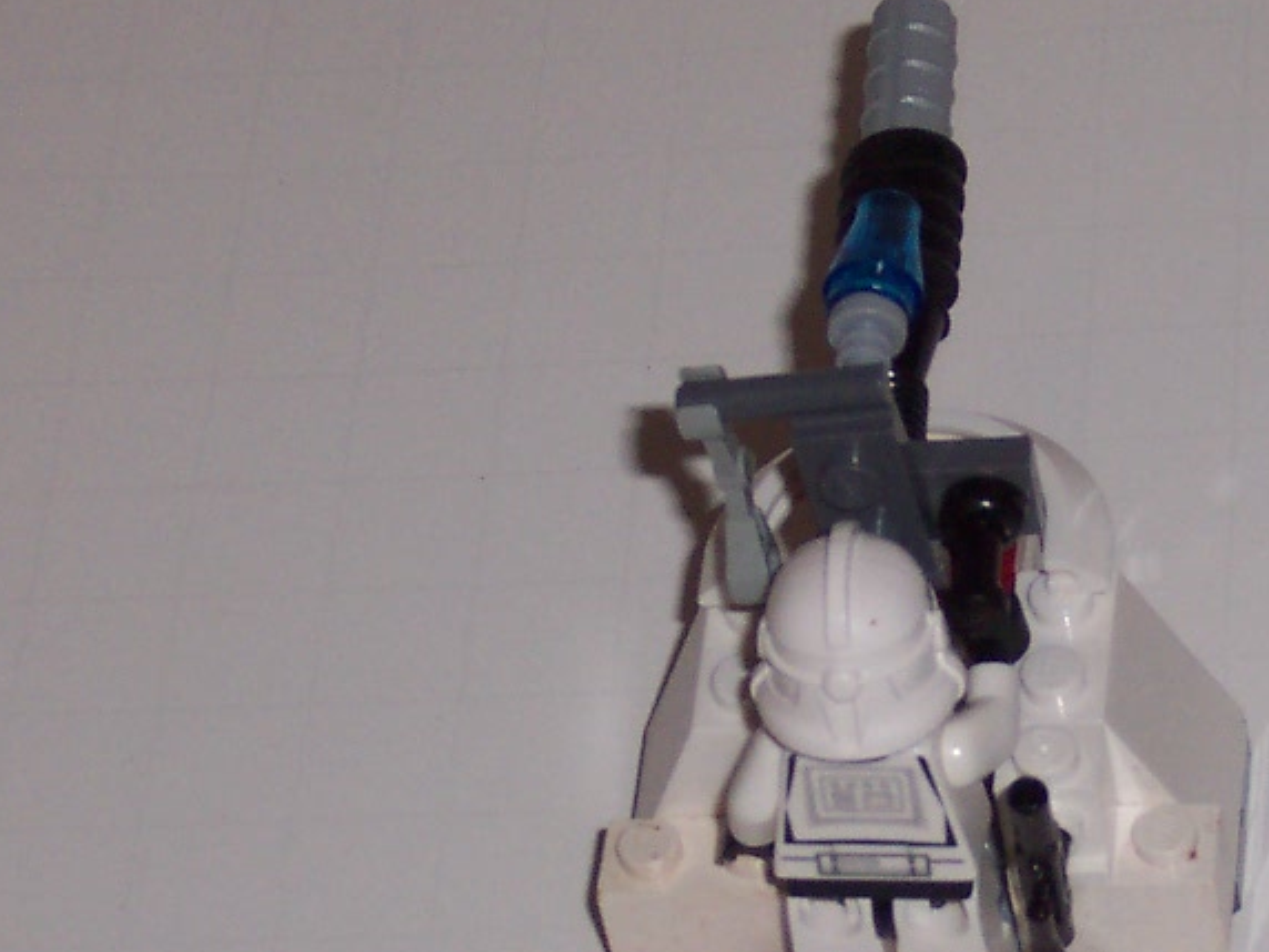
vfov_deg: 6.2
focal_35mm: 239
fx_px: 8762
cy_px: 670
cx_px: 1234
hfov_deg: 8.2
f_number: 4.8
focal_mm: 17.6
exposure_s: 1/90
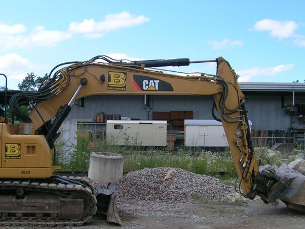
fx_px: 449
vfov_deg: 28.4
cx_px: 124
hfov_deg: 37.4
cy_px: 153
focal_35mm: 51
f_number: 4.8
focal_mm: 5.4
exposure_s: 1/280
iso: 50
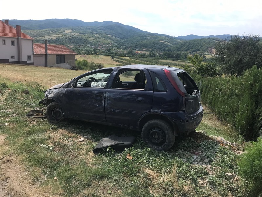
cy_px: 98
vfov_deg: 49.7
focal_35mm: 28
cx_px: 131
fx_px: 212
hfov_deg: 63.4
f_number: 1.8
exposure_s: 1/1570
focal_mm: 3.99
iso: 20
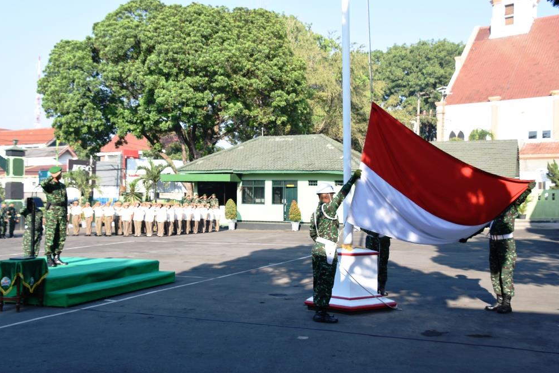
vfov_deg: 36.0
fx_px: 575
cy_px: 182
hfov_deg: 51.9
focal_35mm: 37
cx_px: 276
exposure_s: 1/100
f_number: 7.1
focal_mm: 24
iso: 100
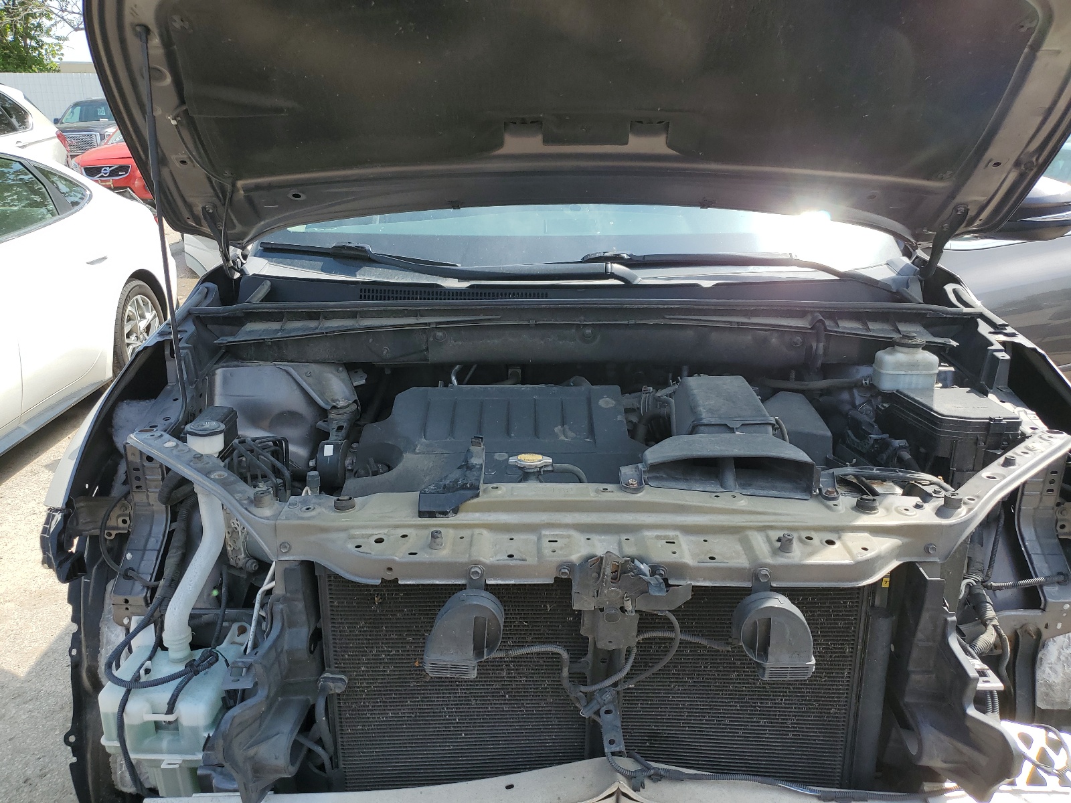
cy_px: 402
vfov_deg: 53.1
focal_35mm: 26
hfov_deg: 67.3
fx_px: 804
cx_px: 536
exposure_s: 1/1667
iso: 50
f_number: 1.5
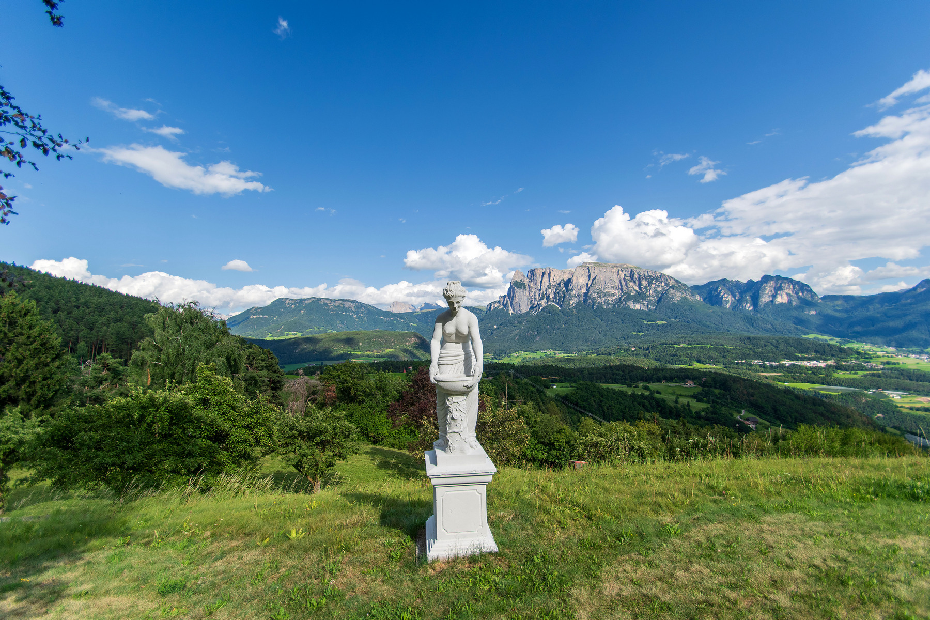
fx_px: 387
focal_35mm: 15
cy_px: 310
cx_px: 465
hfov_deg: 100.4
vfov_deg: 77.3
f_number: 3.5
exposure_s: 1/1250
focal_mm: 10
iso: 100
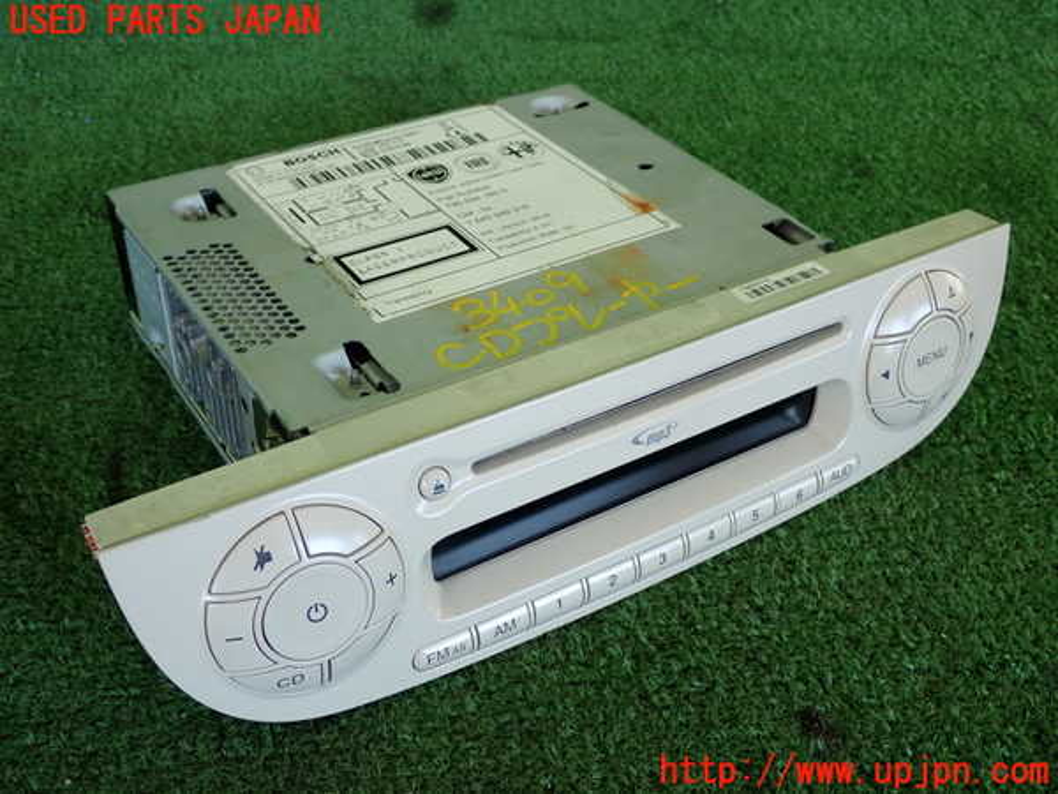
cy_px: 397
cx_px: 529
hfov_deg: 45.8
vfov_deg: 35.1
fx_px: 1253
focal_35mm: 41
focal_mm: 7.31
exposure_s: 1/125
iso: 160
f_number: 2.8
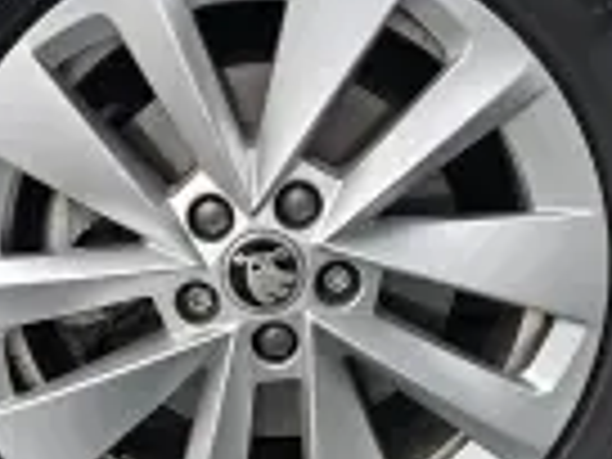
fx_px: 1078
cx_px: 194
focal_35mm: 61
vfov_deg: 24.0
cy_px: 225
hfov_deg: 31.4
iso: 16
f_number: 1.7
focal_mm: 6.3
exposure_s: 1/100
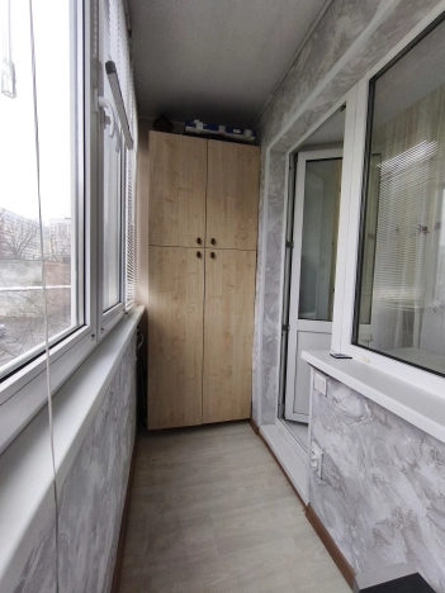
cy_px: 296
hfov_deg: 81.7
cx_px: 222
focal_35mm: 15
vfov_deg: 98.2
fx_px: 257
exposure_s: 1/100
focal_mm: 1.91
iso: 100
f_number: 2.2
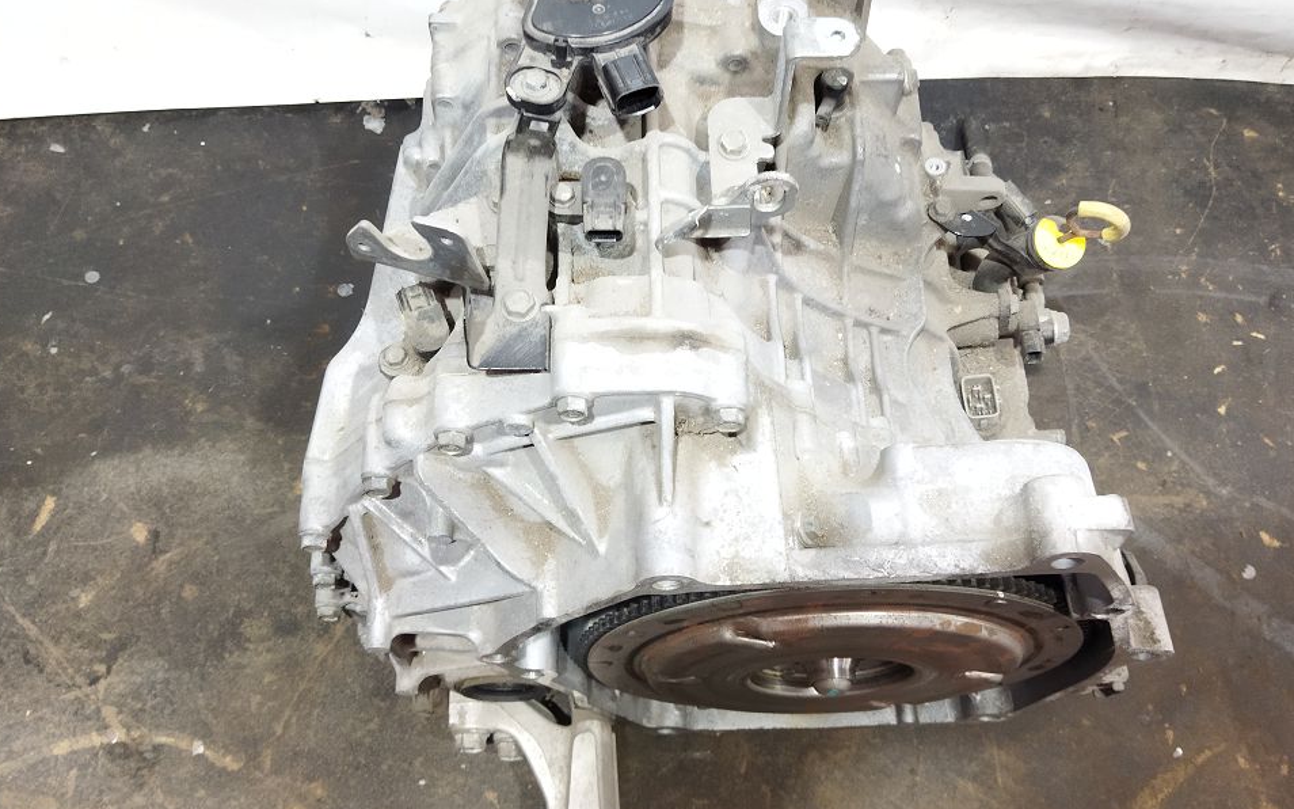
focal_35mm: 36
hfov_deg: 54.0
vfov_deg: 35.3
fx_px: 1269
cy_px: 366
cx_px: 665
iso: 494
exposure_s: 1/50
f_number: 1.79
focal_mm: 4.71
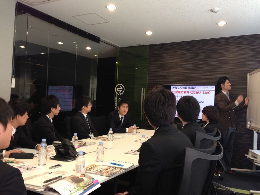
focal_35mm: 33
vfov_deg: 42.9
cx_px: 130
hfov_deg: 55.4
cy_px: 98
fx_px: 248
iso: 50
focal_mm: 4.12
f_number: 2.4
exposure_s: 1/24
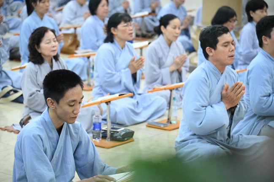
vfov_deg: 11.4
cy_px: 91
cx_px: 137
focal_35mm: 120
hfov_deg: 17.1
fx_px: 913
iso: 16000
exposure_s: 1/200
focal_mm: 120
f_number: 4.5
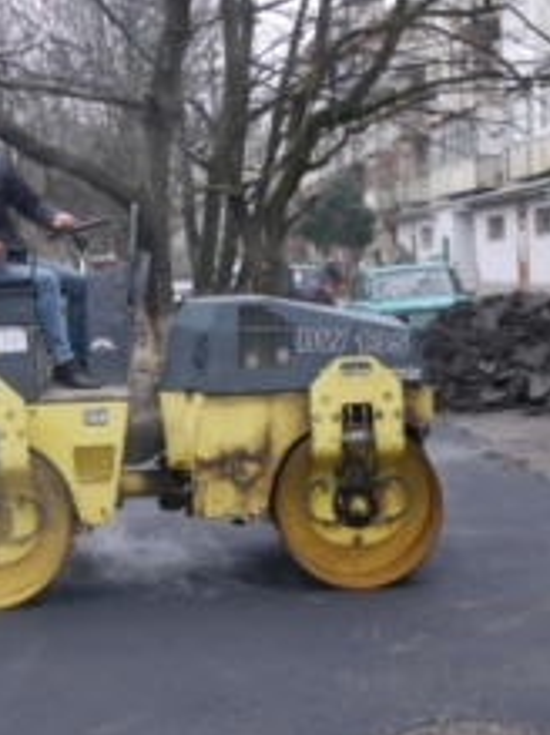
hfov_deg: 23.2
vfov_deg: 30.7
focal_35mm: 63
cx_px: 221
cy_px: 374
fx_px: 1336
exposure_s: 1/60
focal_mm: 20
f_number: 3.5
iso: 400
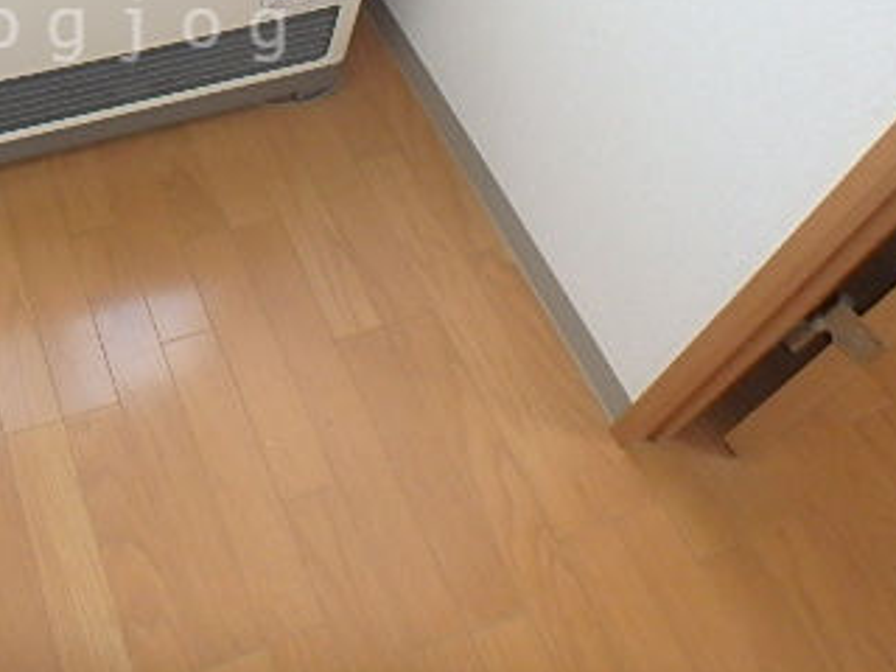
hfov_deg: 41.6
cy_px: 28
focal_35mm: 42
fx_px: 1087
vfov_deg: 32.1
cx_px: 109
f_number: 3.5
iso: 400
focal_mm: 3.7
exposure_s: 1/30
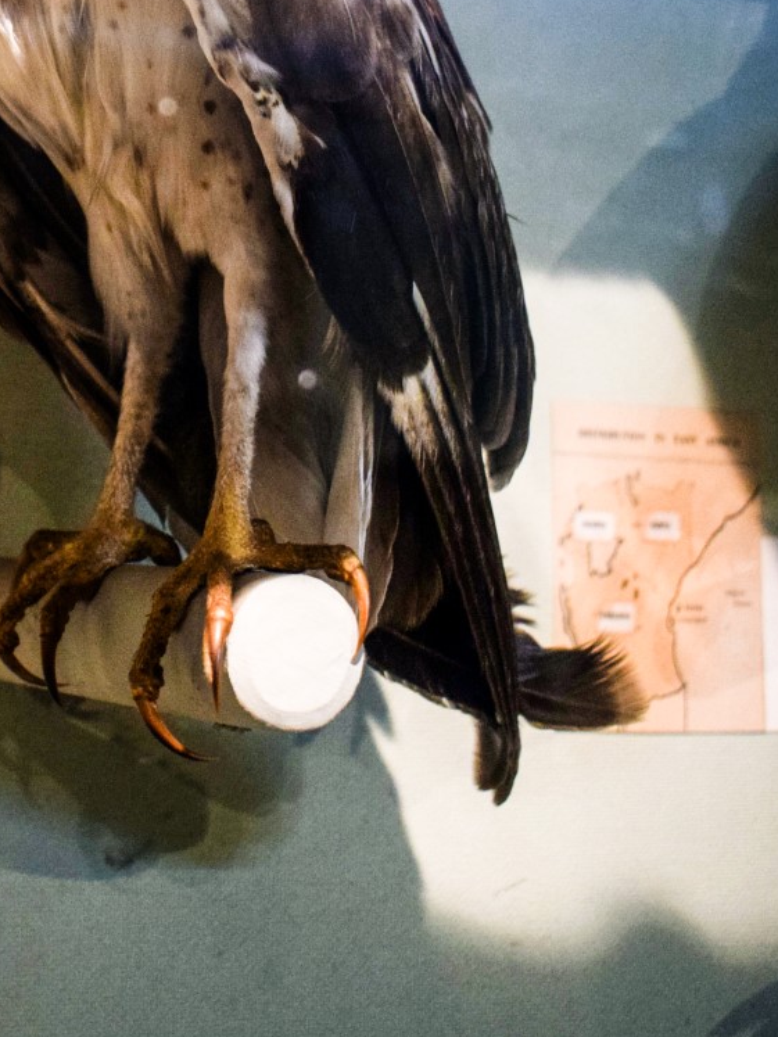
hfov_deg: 19.2
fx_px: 2248
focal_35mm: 75
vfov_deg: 25.3
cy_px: 137
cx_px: 55
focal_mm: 24
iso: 800
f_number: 3.8
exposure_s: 1/40
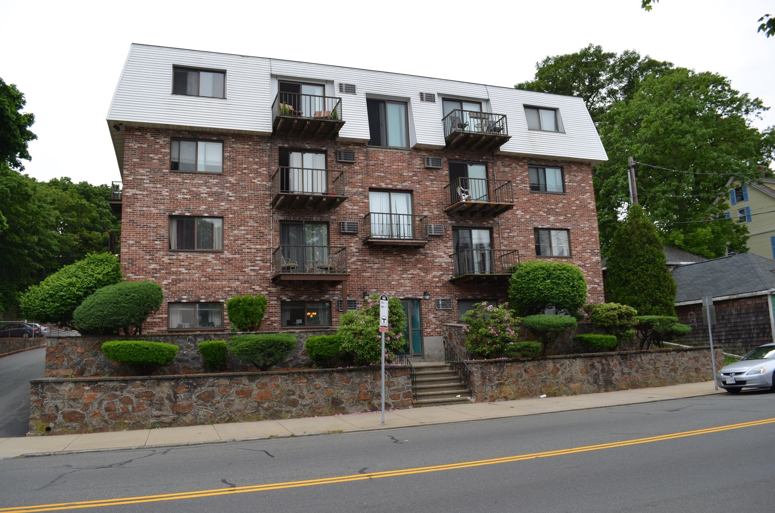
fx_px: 580
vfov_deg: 47.7
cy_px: 256
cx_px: 388
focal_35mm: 27
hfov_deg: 67.5
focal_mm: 18
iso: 100
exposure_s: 1/200
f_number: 6.3
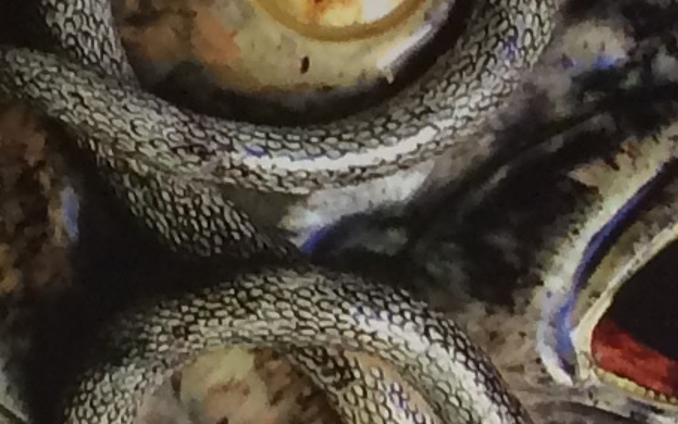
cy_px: 185
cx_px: 249
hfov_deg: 9.5
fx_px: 4085
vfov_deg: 5.9
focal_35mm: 221
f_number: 2.2
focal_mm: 4.15
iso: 100
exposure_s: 1/33
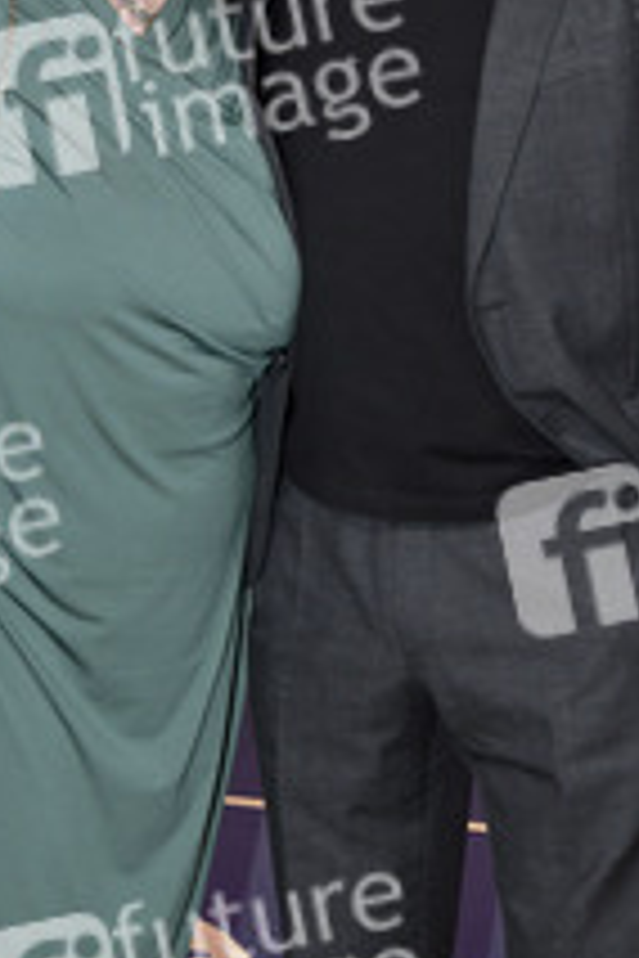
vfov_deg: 22.5
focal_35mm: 90
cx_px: 320
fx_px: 2396
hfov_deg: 15.2
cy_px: 306
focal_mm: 48
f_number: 6.3
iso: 1250
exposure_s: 1/250
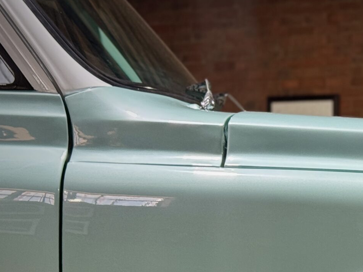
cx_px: 459
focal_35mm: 130
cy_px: 352
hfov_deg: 14.6
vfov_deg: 11.1
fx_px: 1363
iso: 200
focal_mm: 6.76
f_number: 1.78
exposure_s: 1/33
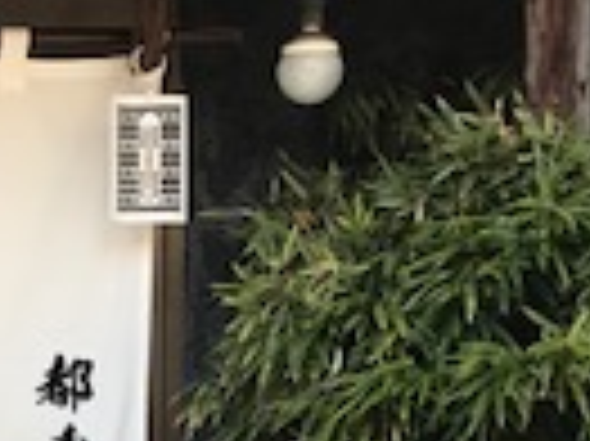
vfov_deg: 10.3
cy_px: 716
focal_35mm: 137
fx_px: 2333
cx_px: -293
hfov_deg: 13.6
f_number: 1.8
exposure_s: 1/306
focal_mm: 3.99
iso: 20
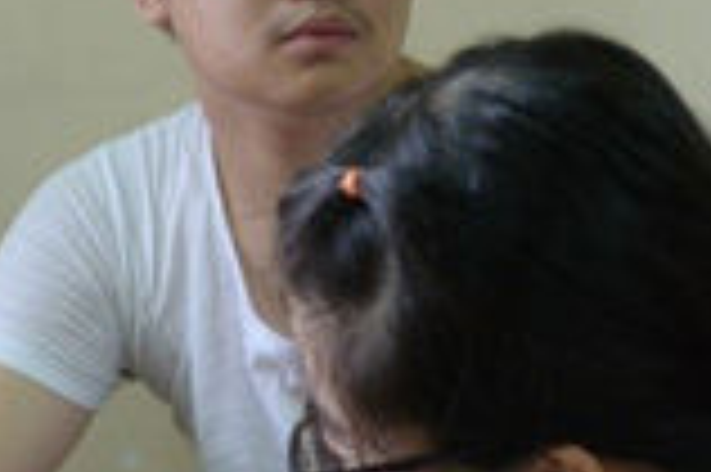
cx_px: 122
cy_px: 508
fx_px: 5603
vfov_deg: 4.8
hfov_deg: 7.2
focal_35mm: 284
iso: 640
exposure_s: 1/30
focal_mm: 46
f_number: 5.6
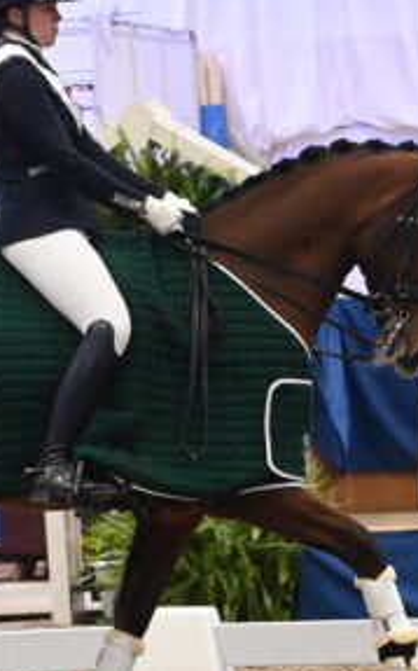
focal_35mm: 370
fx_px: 6754
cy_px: 401
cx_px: 35
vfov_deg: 5.7
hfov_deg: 3.5
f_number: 9
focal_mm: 140
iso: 20000
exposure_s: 1/640
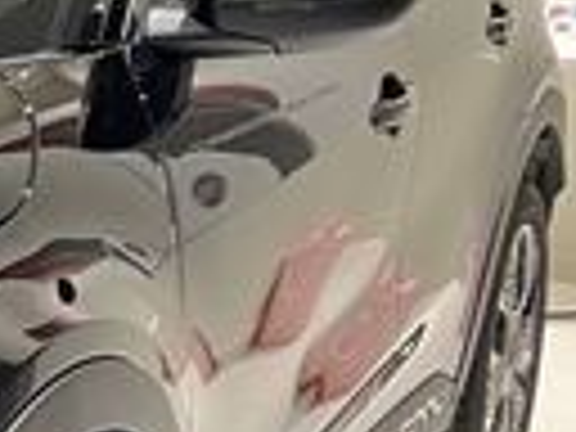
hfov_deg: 13.3
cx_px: -522
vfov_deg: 11.4
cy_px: 351
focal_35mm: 130
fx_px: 2163
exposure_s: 1/50
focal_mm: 5.7
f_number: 1.5
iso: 80
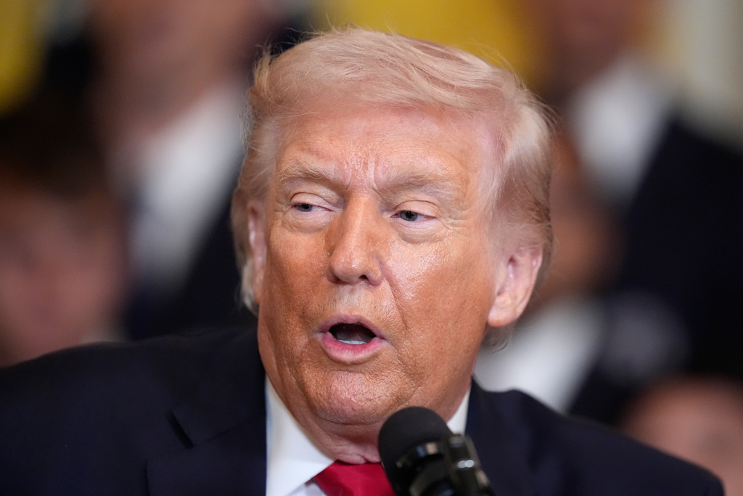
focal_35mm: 400
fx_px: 8256
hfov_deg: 5.2
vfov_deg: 3.4
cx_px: 372
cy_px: 248
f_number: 2.8
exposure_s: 1/320
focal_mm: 400
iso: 6400
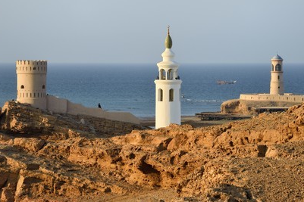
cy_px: 99
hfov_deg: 11.6
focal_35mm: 178
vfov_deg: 7.7
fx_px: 1502
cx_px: 149
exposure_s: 1/320
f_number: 8
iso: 200
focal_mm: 170
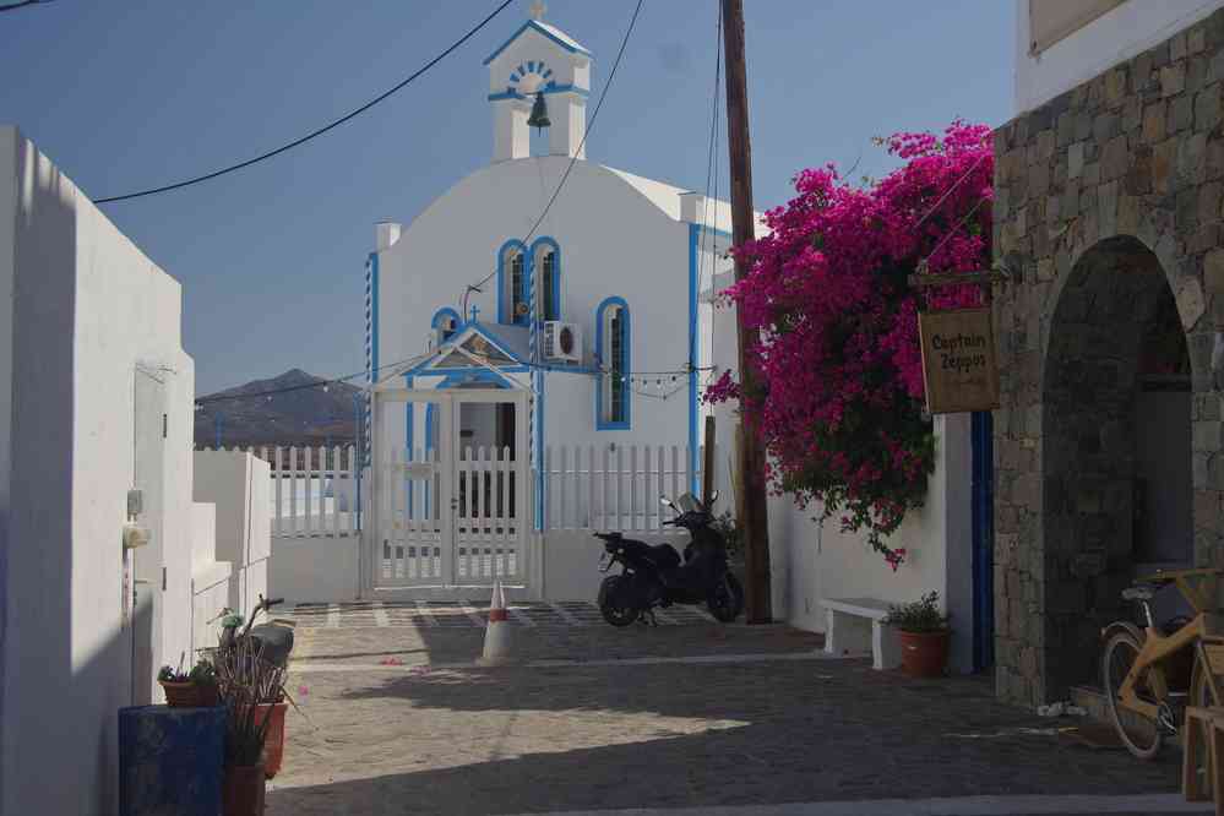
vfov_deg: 27.5
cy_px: 408
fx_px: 1666
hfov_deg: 40.3
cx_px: 612
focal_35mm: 49
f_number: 5.6
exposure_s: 1/250
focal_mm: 32.5
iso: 100
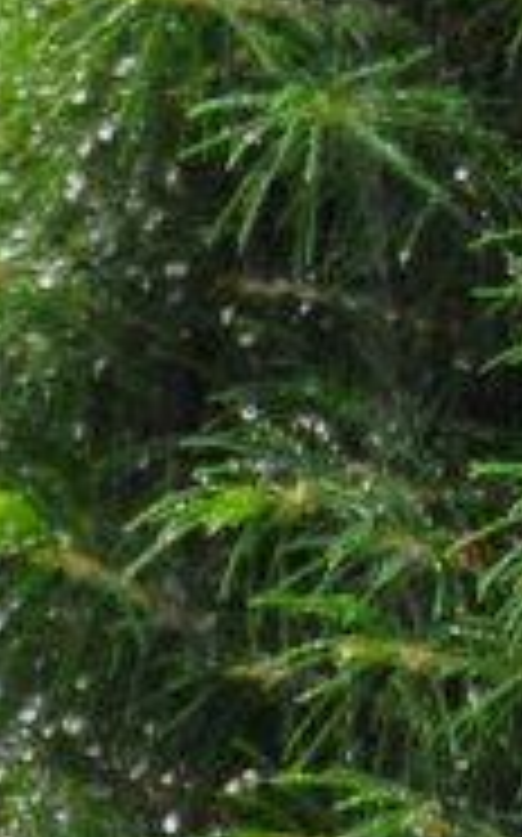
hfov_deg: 0.5
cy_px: -1465
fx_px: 59774
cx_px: 1904
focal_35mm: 2622
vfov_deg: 0.8
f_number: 5.6
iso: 200
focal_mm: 200
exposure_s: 1/30
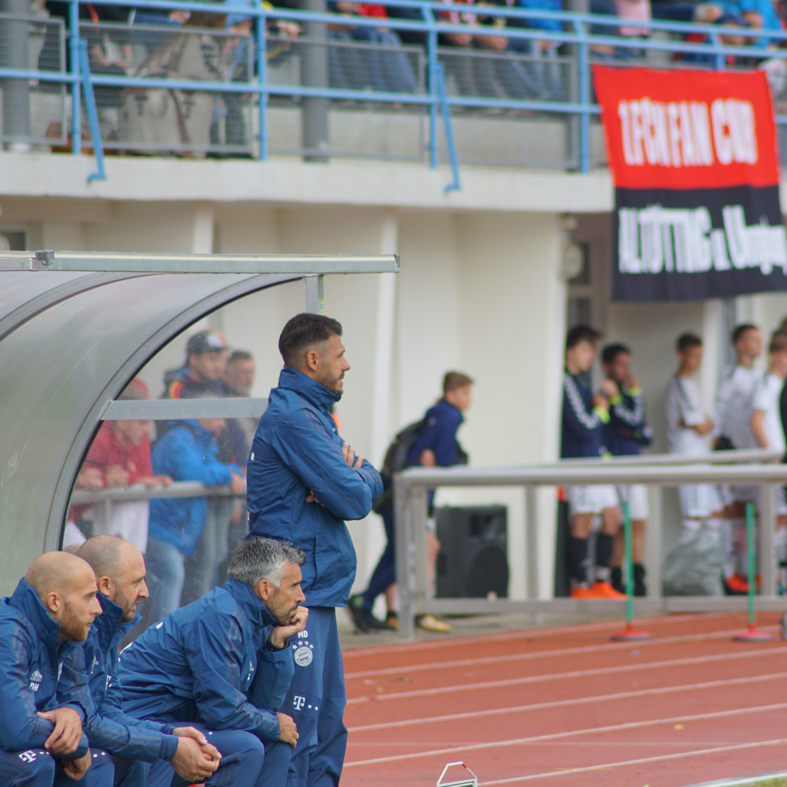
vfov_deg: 4.6
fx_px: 9851
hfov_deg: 4.6
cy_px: 394
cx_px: 547
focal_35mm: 383
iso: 250
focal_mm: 200
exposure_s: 1/320
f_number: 4.5
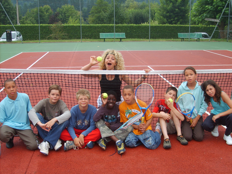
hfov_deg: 43.9
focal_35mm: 43
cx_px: 116
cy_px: 87
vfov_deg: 33.6
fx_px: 288
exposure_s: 1/180
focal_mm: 7.2
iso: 50
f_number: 3
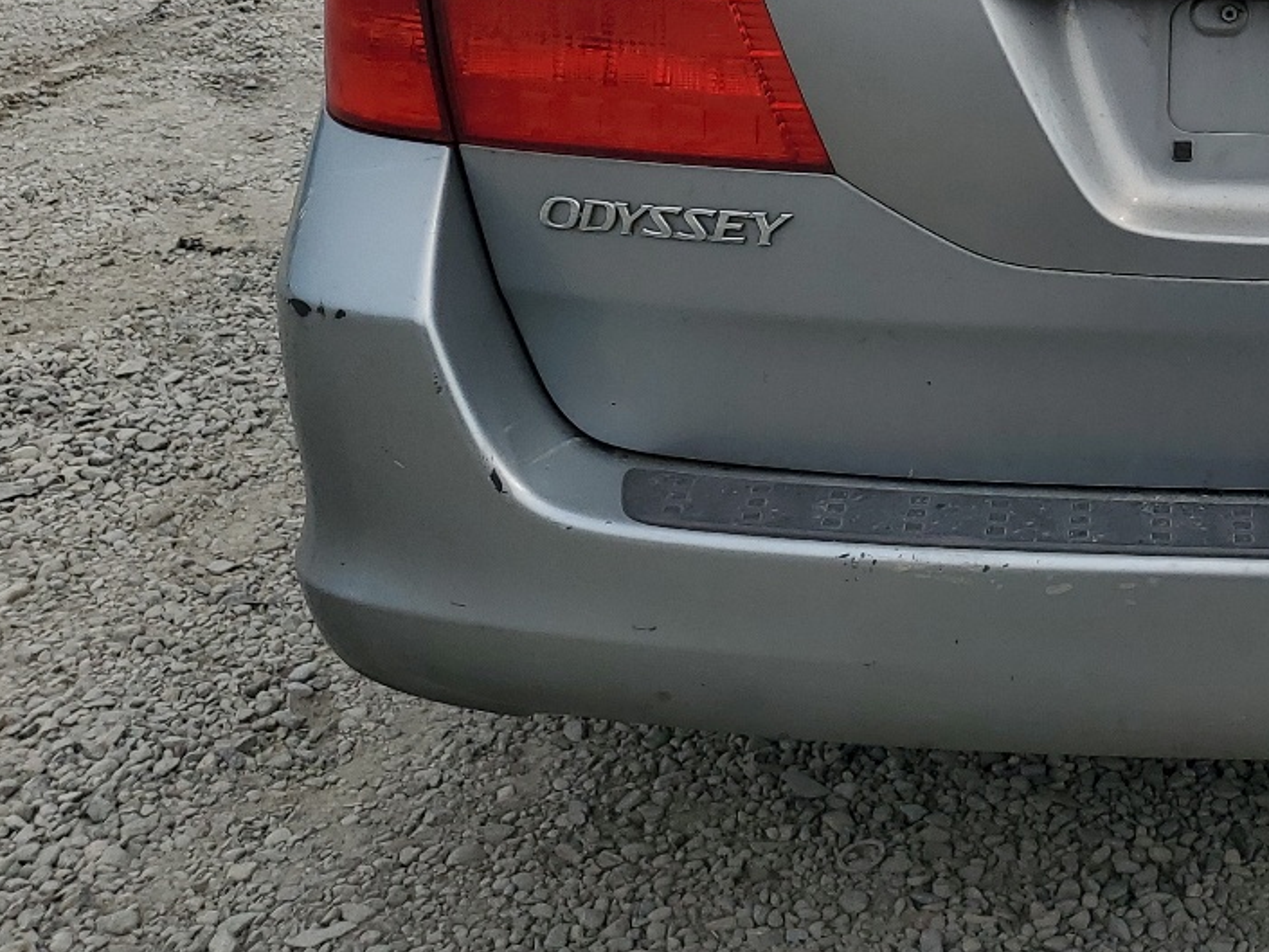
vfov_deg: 23.5
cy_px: -63
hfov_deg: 30.3
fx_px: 2163
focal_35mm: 59
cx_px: 1283
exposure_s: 1/3333
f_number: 1.5
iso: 50
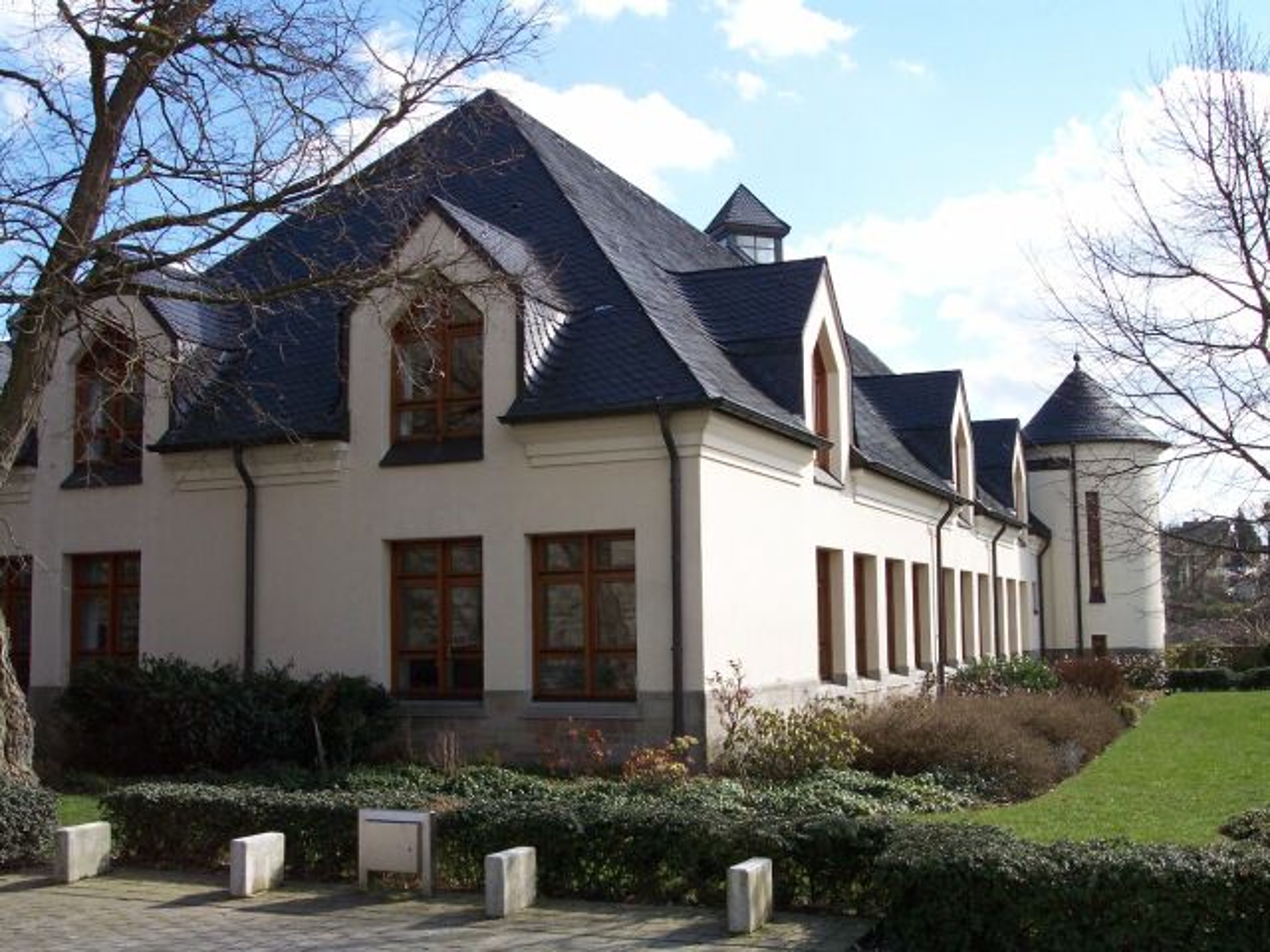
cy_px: 476
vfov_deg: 37.7
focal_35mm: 38
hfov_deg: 49.0
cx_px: 635
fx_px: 1394
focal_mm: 8
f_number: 4.8
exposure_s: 1/350
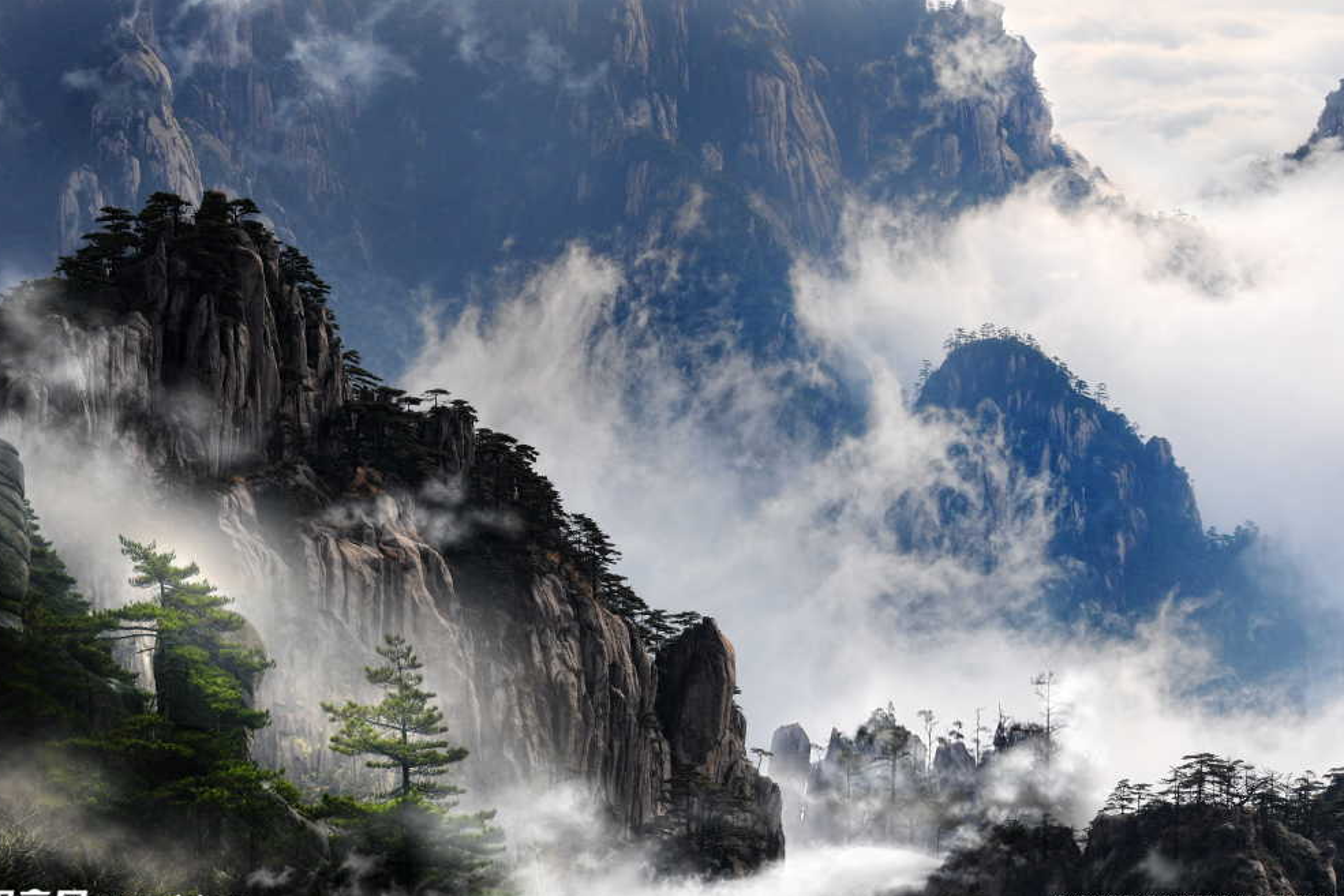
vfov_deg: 6.6
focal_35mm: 208
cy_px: 463
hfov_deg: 9.9
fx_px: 7766
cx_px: 656
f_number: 11
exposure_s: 1/320
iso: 400
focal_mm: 200
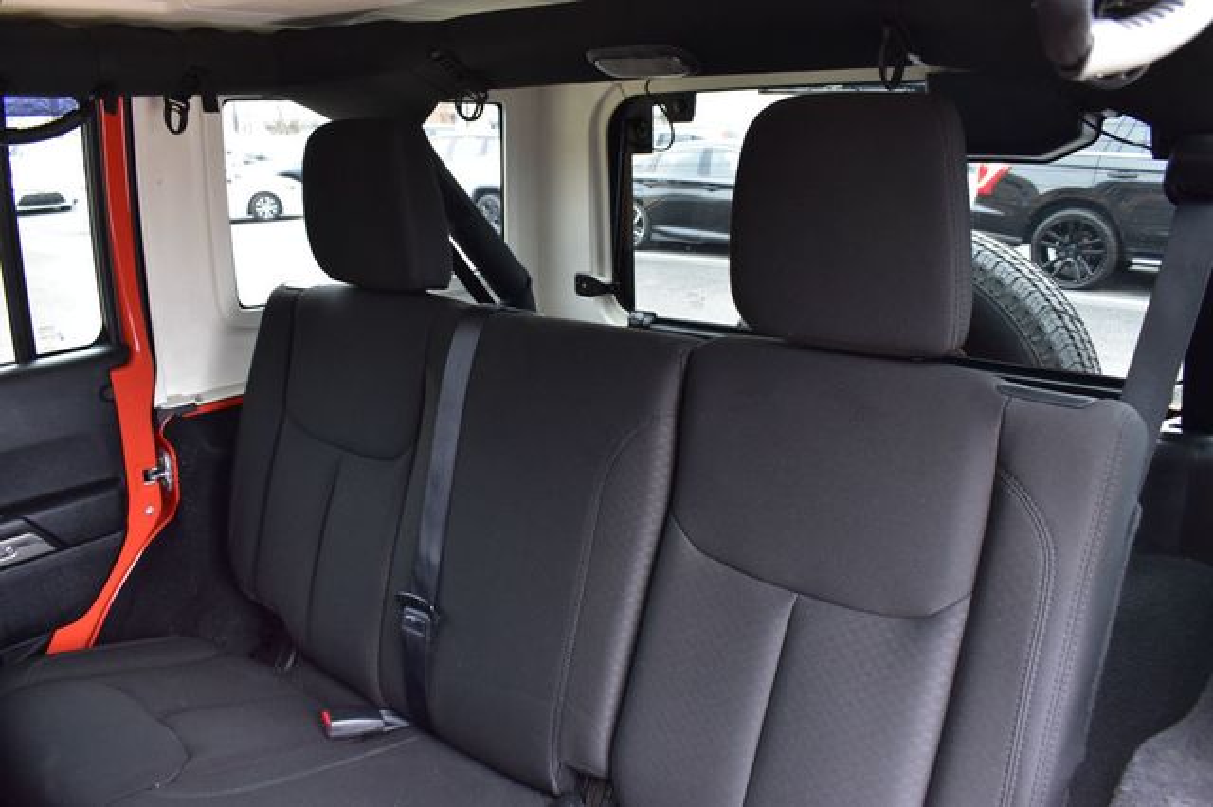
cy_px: 404
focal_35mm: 27
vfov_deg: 47.9
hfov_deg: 67.4
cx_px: 606
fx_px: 909
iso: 1400
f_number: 6.3
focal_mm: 18
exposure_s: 1/15
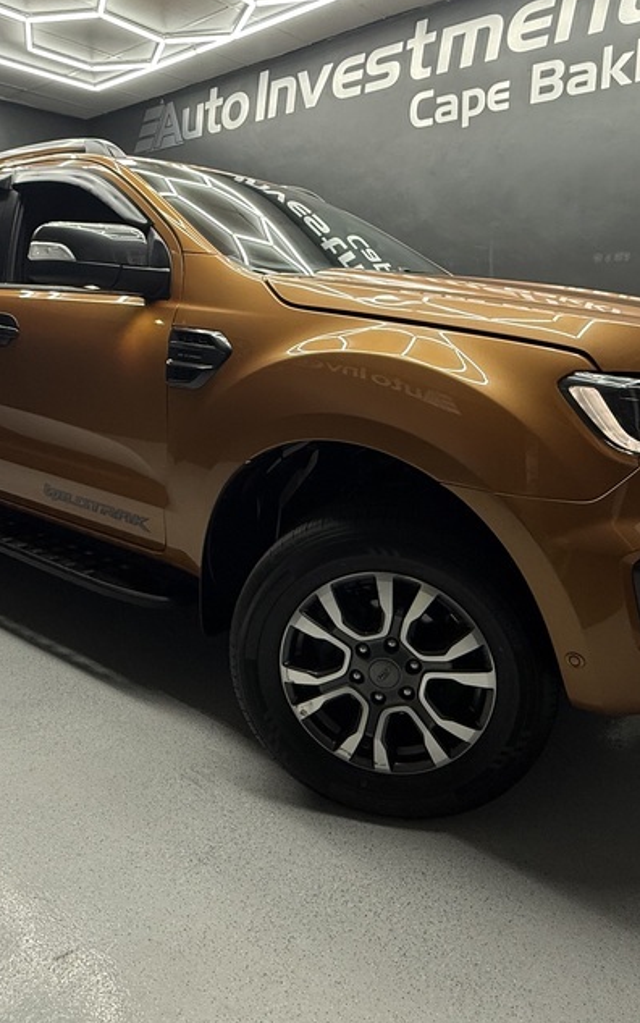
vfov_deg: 74.4
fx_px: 669
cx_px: 320
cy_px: 440
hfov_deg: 51.1
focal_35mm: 24
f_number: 2.2
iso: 160
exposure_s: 1/101
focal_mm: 2.22
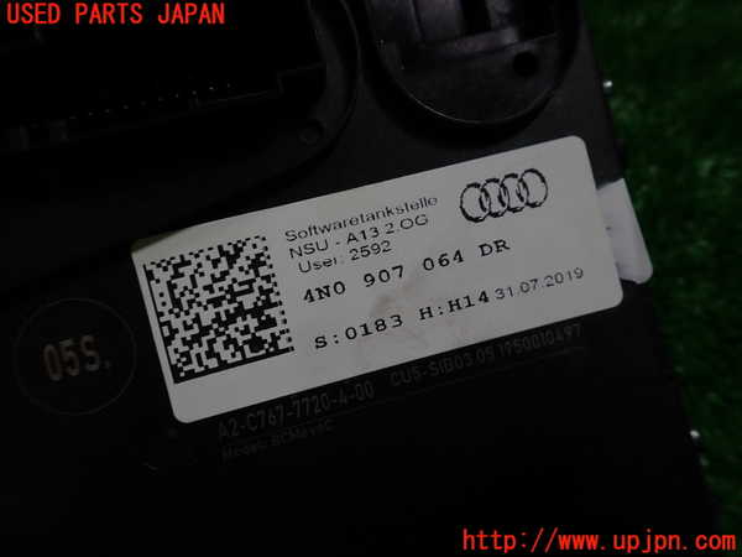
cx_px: 371
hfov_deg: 69.4
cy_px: 278
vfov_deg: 54.9
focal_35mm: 25
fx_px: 536
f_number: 2.8
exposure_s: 1/60
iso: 100
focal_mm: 4.5
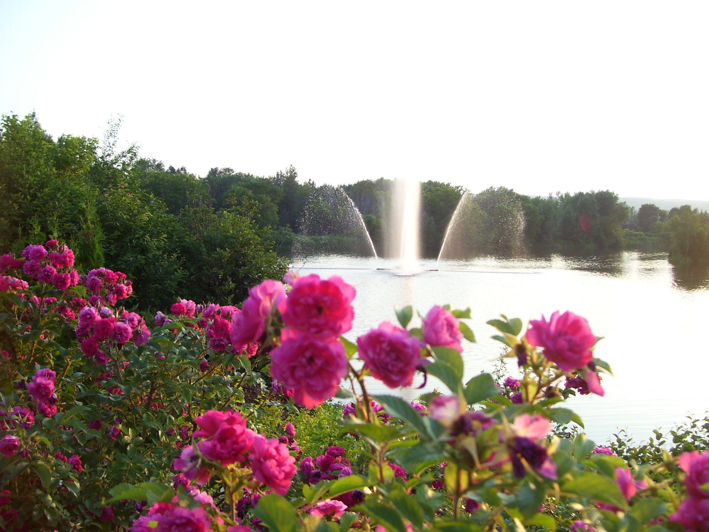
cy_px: 266
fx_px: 737
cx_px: 354
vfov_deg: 39.7
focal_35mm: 36
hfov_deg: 51.4
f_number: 2.7
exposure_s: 1/180
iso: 80
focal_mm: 6
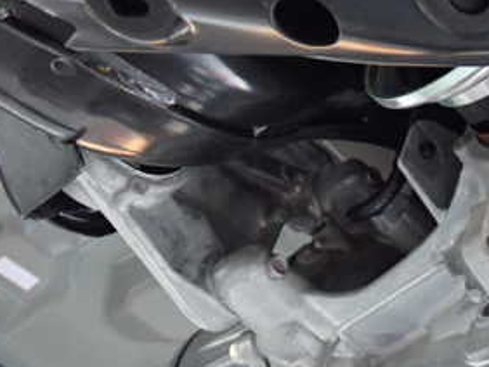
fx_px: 961
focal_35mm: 68
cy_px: 291
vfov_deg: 21.4
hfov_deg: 27.2
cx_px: 472
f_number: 2.4
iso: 640
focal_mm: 5.79
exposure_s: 1/30
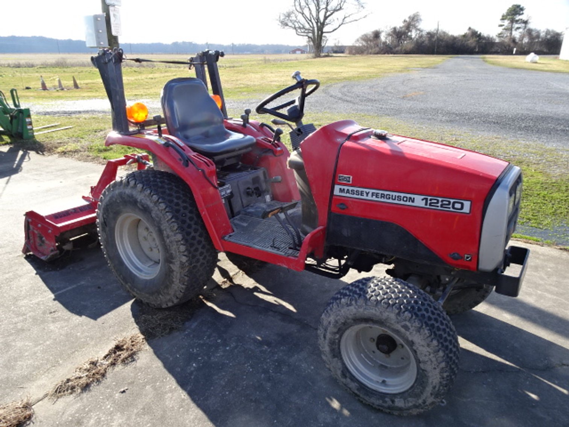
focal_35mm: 25
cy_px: 214
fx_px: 411
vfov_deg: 54.9
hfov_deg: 69.4
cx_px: 284
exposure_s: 1/250
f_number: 3.5
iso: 80
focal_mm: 4.25
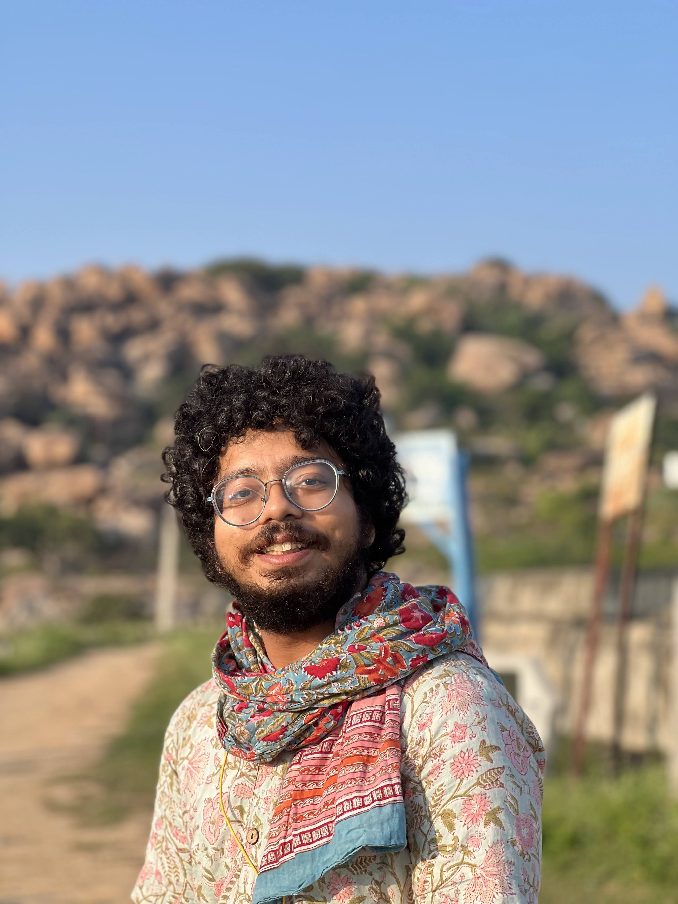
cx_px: 339
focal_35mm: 77
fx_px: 2011
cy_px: 452
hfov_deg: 19.1
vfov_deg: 25.3
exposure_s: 1/241
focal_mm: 9
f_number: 2.8
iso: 25
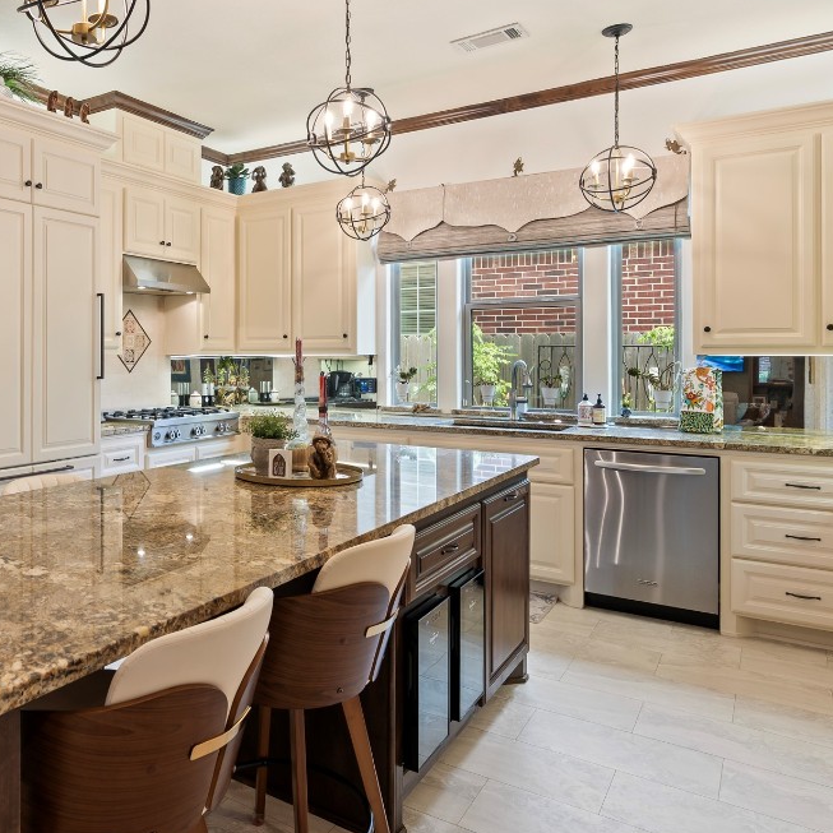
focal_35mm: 27
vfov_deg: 58.8
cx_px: 214
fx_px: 735
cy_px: 356
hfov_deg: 56.3
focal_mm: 18
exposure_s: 1/2.5
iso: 100
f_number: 6.3
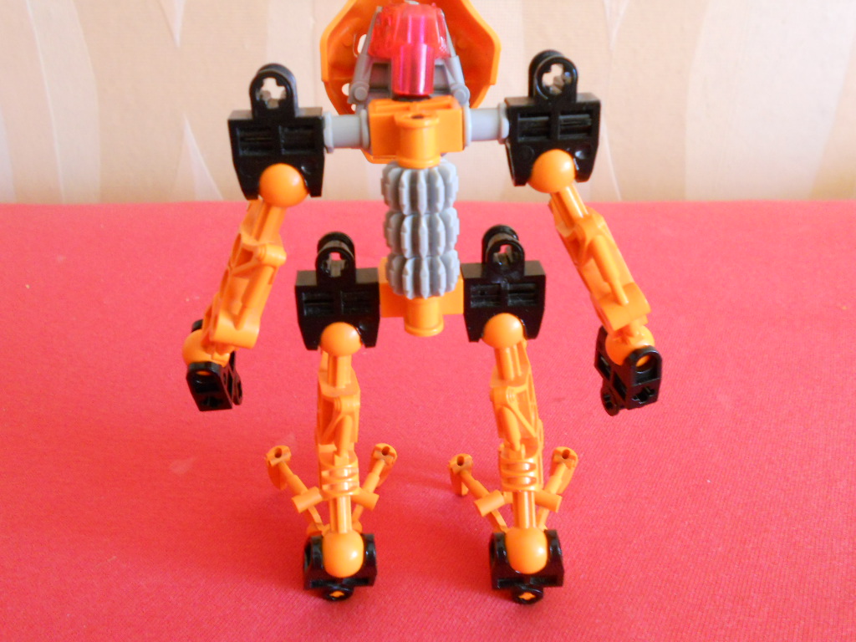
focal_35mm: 32
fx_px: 791
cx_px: 428
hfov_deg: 56.8
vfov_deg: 44.2
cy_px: 321
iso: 400
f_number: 3.5
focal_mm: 5.8
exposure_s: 1/20
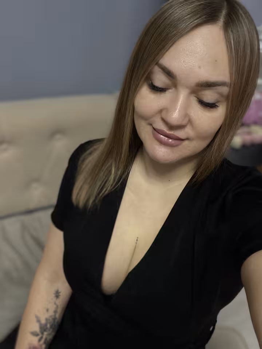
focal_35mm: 30
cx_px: 131
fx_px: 303
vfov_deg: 60.0
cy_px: 174
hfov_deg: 46.8
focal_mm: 2.71
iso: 250
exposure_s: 1/50
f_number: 2.2
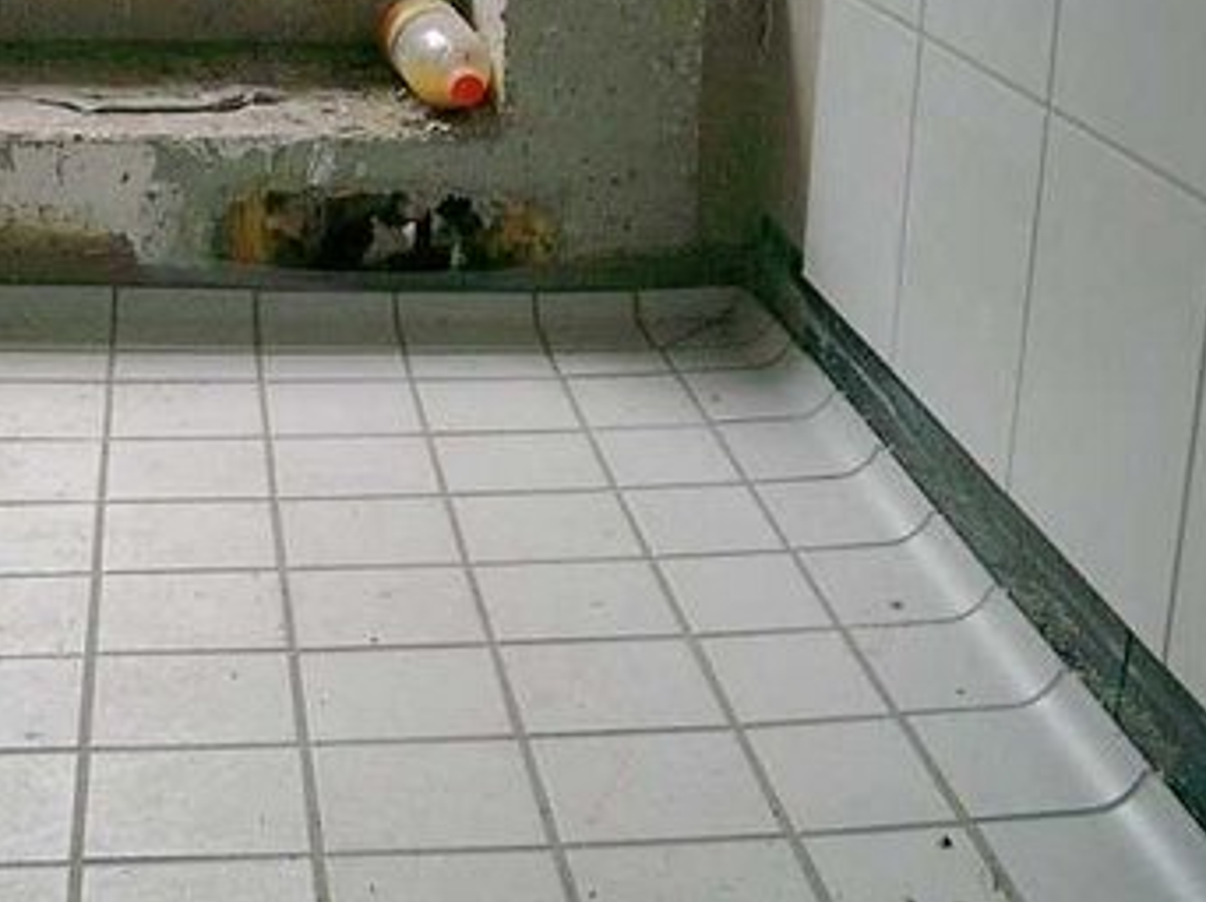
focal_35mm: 65
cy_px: 233
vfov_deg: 22.4
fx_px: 2263
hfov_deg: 29.4
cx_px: 321
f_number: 2.6
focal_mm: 7.6
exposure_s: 1/60
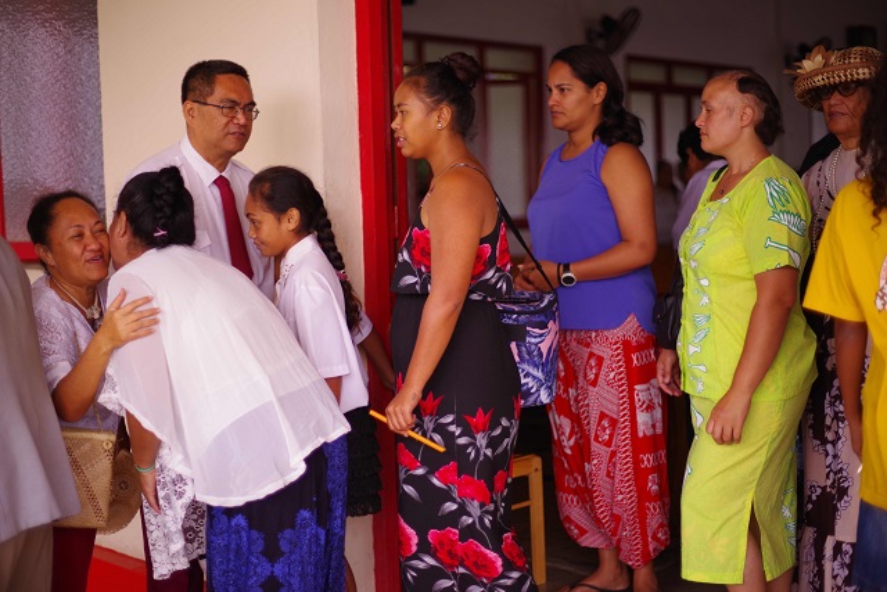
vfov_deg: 27.0
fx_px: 1232
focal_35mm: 50
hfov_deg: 39.6
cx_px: 444
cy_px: 296
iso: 400
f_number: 1.4
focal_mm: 50
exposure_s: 1/2000
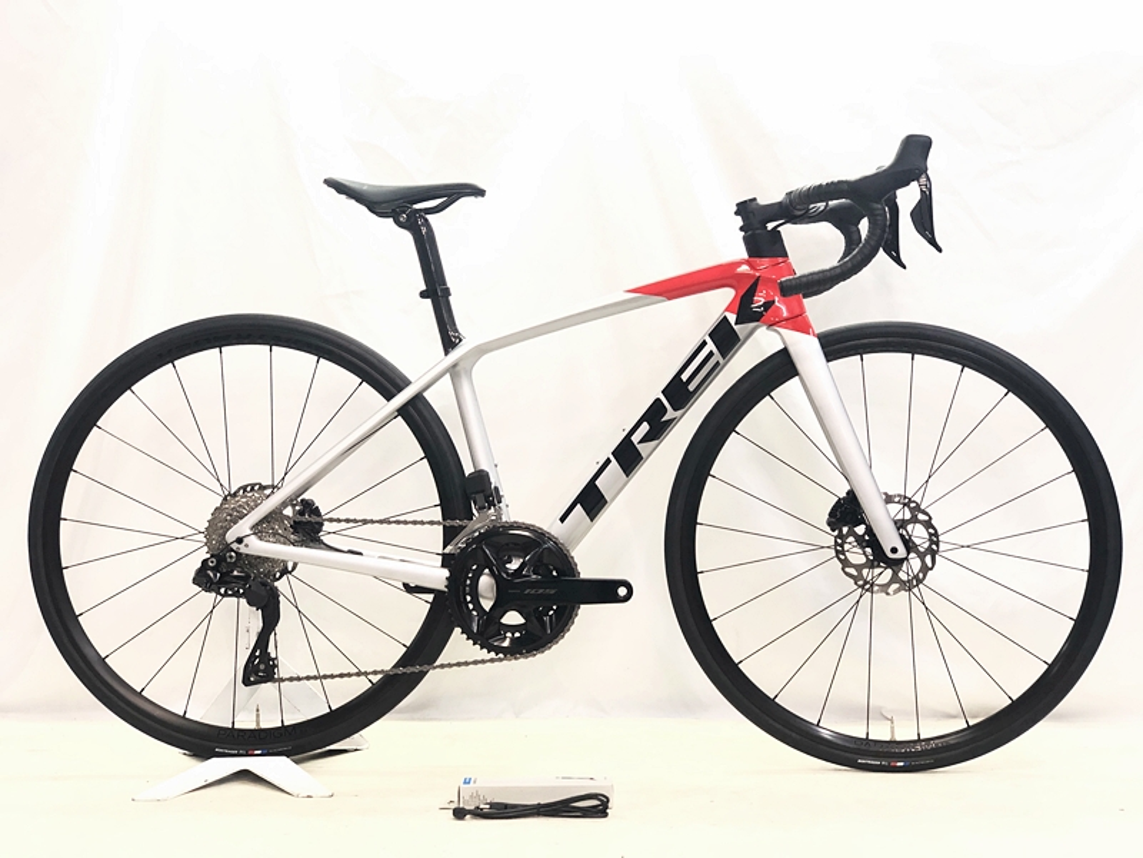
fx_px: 1717
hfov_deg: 36.8
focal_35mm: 52
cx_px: 572
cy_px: 429
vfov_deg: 28.0
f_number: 2.4
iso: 125
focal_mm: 6
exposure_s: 1/33
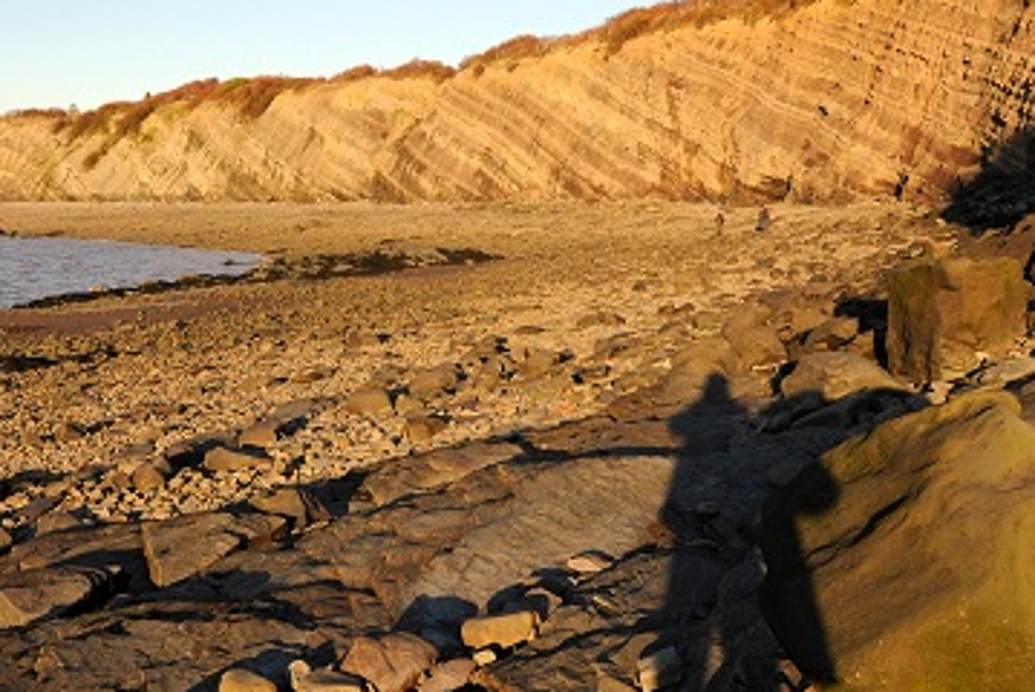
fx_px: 1295
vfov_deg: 29.9
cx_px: 441
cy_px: 288
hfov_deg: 43.5
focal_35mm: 45
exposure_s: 1/320
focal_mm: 18
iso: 400
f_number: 9
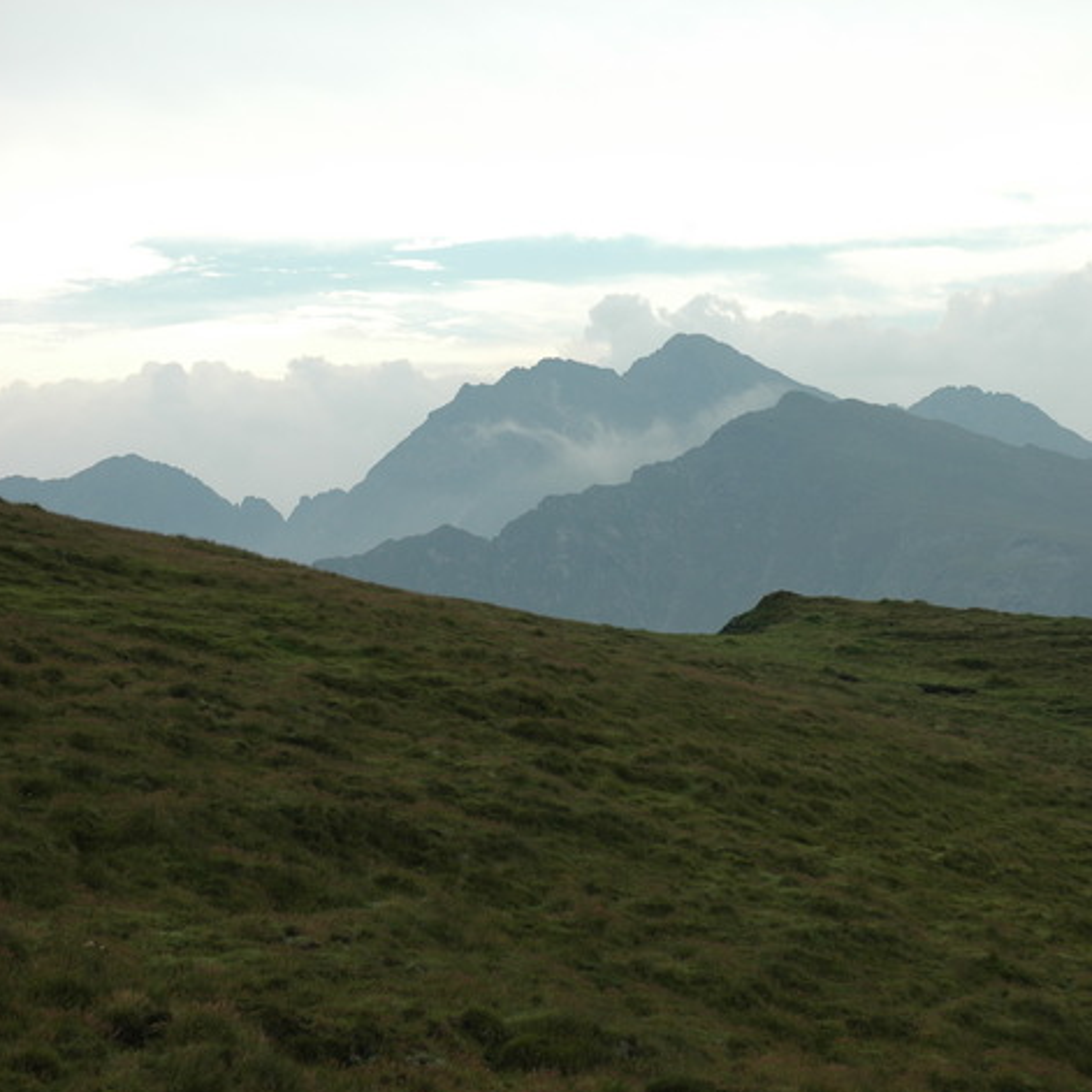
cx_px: 816
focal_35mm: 74
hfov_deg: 23.1
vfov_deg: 23.4
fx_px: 2641
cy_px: 551
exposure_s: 1/200
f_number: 7.1
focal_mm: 38
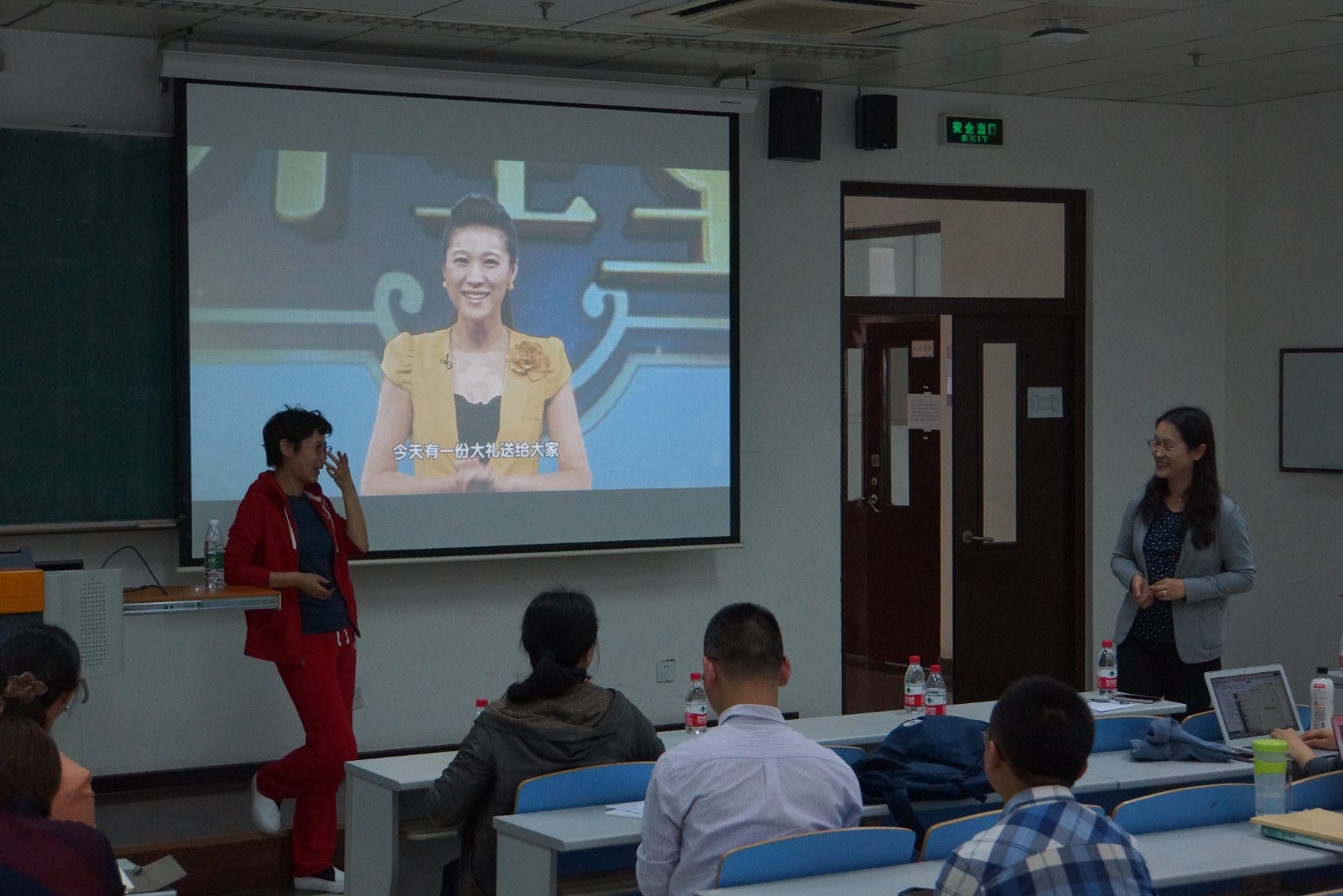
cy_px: 448
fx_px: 2351
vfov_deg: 21.6
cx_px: 672
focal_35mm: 63
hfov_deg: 31.9
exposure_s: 1/80
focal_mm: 42
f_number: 5
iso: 1600
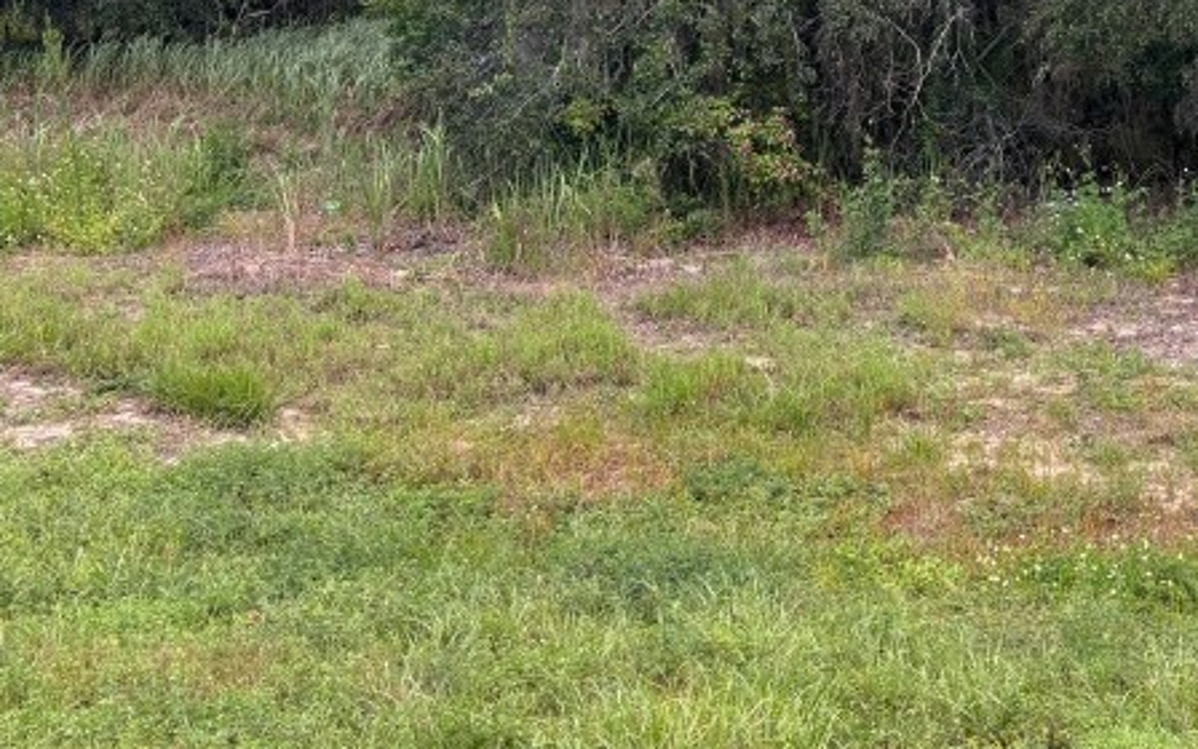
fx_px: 2057
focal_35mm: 63
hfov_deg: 31.9
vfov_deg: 19.5
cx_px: 890
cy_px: -139
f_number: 1.6
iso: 50
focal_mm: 5.96
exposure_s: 1/171
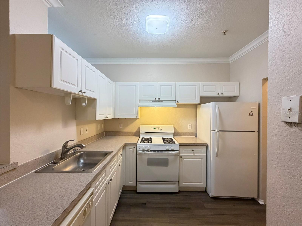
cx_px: 151
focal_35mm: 14
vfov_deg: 85.7
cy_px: 113
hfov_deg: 102.1
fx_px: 122
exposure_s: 1/60
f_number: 2.2
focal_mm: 2.22
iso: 500
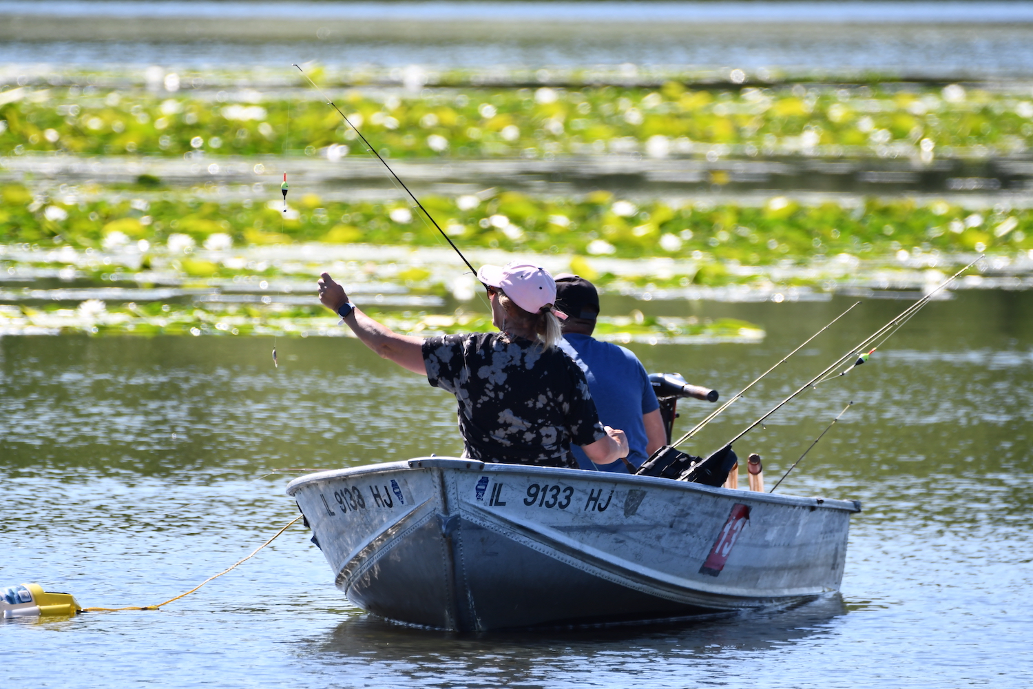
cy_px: 344
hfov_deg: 2.5
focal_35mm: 825
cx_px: 516
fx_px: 23671
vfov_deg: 1.7
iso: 250
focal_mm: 550
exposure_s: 1/500
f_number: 6.3
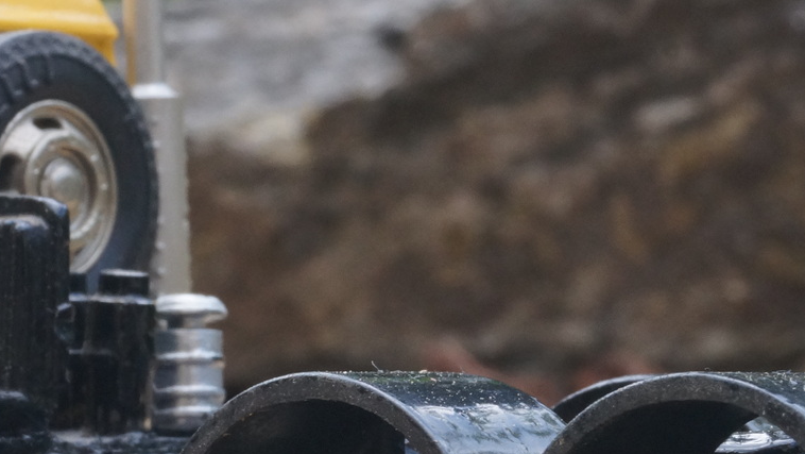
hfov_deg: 11.6
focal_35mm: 186
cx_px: 405
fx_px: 3980
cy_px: 308
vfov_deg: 6.5
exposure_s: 1/80
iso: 800
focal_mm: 45
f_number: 20
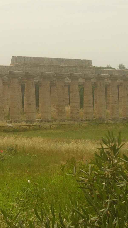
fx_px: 911
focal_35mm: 151
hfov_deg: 8.0
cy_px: 80
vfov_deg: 14.2
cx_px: 2
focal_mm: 10.9
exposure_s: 1/982
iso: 50
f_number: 3.7
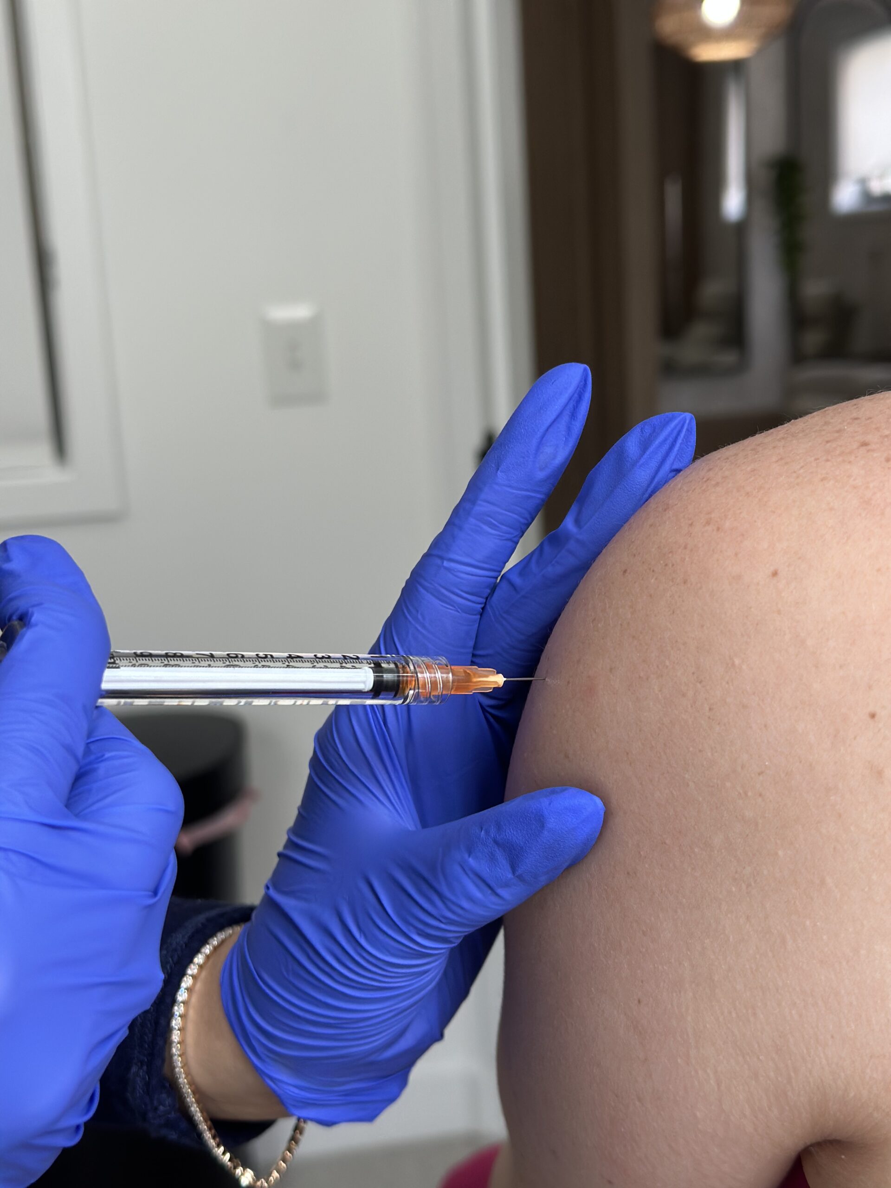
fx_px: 1647
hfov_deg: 30.3
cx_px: 446
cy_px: 594
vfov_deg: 39.7
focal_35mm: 48
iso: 200
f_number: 1.78
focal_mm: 6.86
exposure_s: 1/120
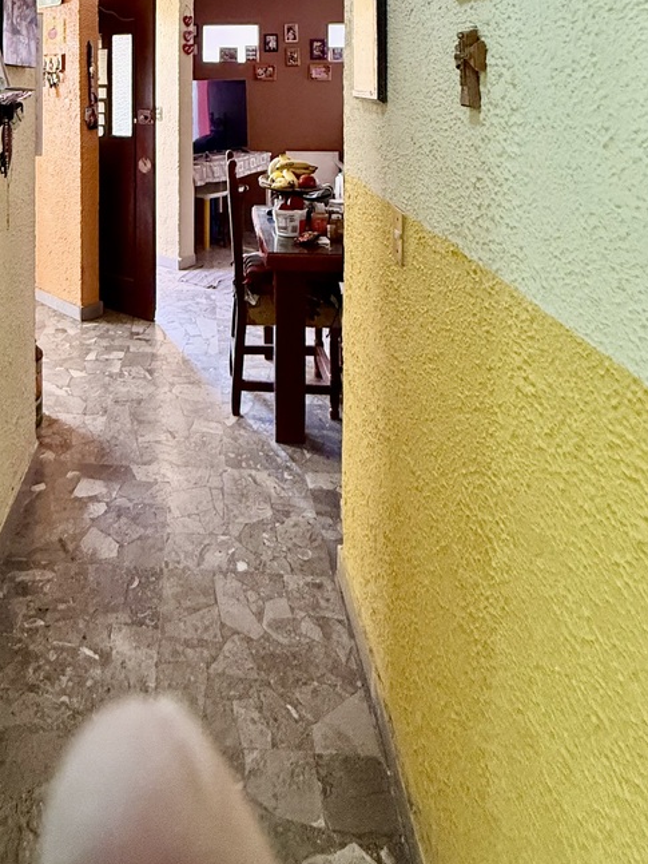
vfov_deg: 57.8
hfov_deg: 50.6
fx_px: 649
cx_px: 152
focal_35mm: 26
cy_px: 87
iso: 400
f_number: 2.2
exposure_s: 1/60
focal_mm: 2.22
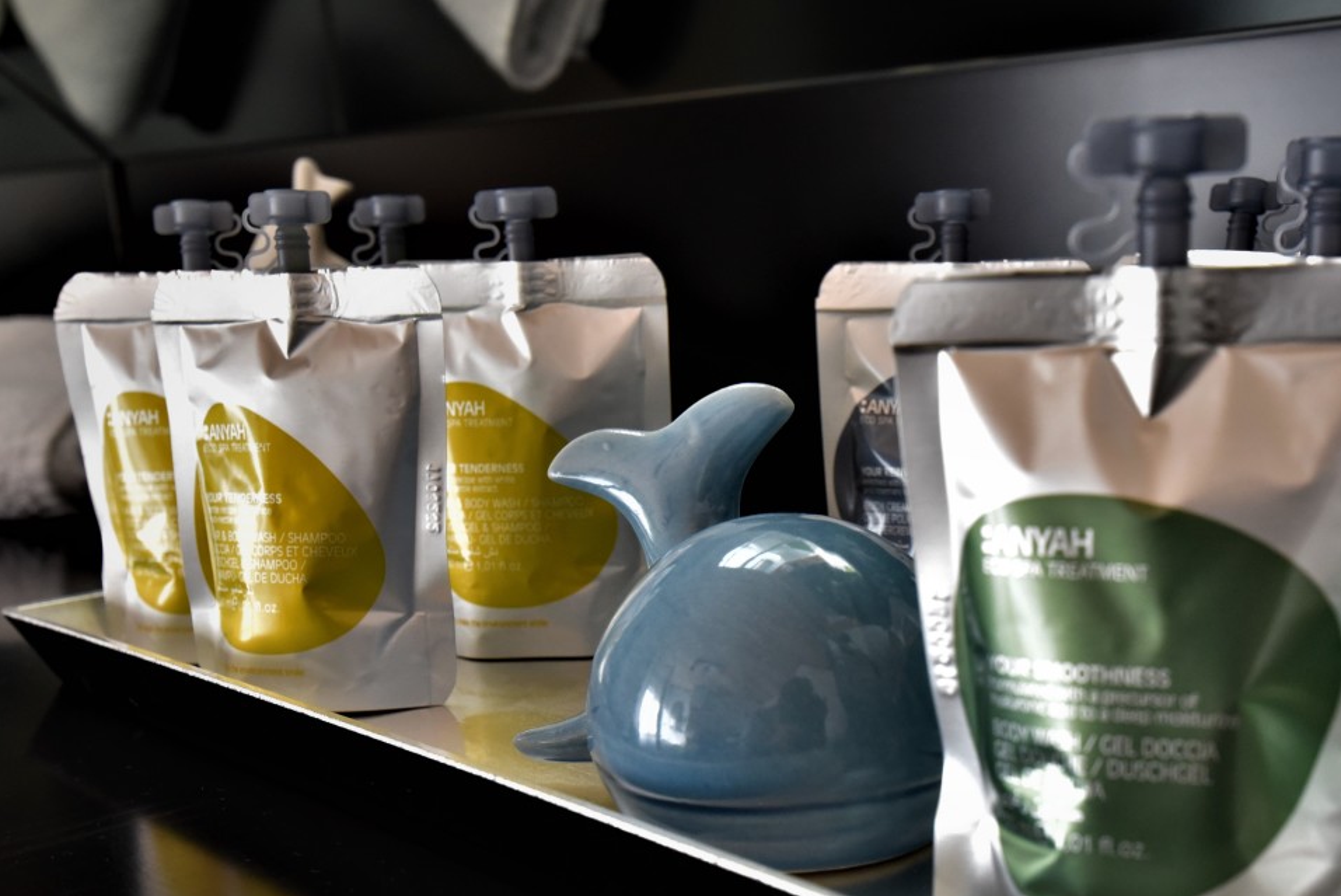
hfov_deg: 41.3
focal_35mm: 47
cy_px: 601
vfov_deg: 28.5
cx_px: 911
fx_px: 1751
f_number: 8
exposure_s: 1/30
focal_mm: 30
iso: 2500
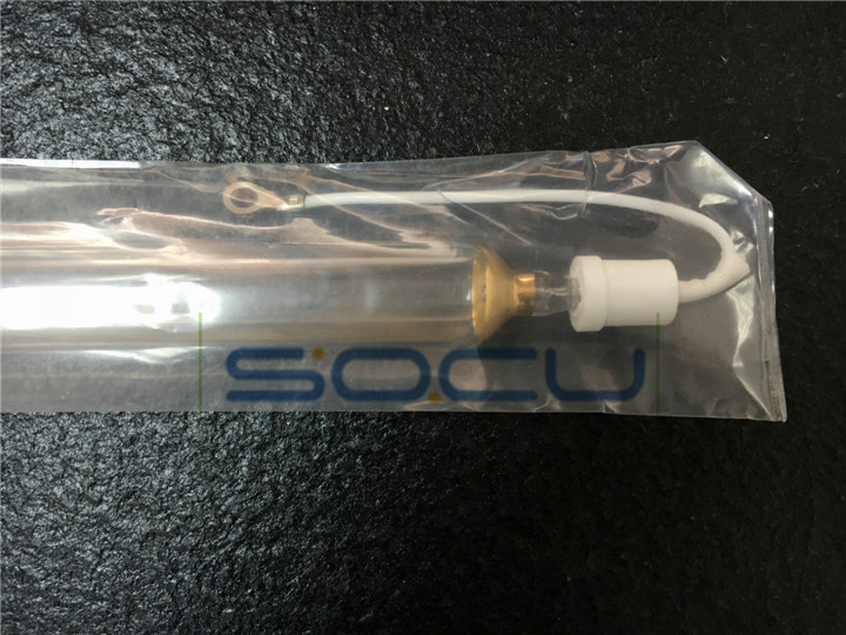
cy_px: 318
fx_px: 709
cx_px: 423
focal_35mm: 29
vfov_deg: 48.2
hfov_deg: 61.7
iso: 125
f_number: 2.2
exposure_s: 1/33
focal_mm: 4.15
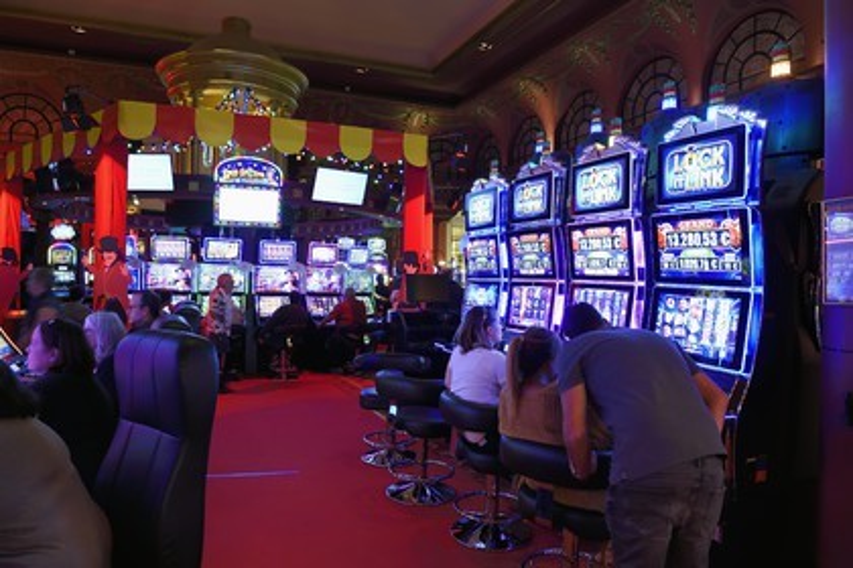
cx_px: 426
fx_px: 569
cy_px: 284
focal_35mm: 24
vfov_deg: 53.1
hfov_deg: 73.7
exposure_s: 1/20
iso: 1600
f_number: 7.1
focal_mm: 24
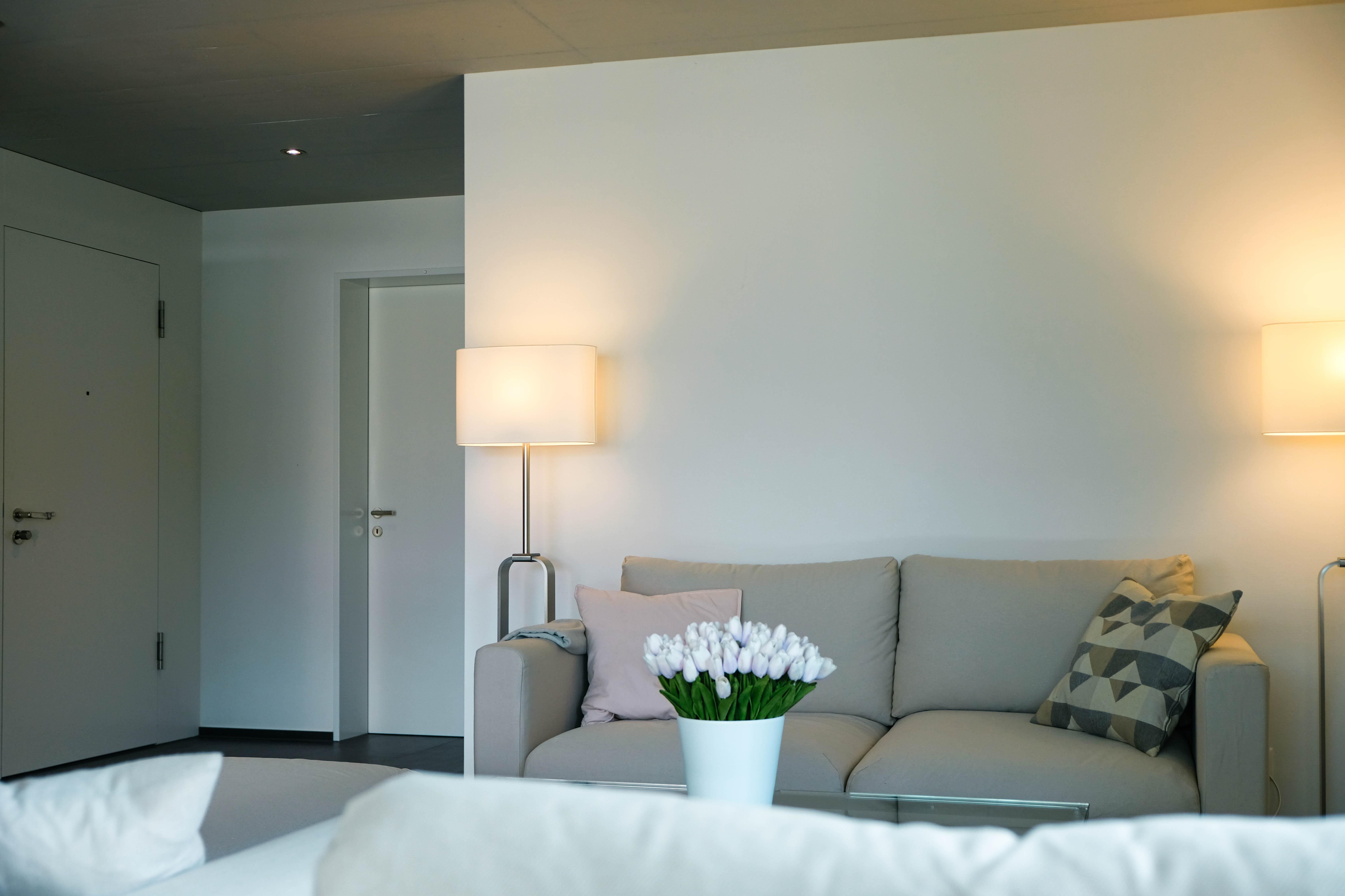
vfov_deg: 35.1
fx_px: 1420
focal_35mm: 38
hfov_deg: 50.7
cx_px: 672
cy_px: 448
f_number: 3.2
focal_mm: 25.4
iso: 200
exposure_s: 1/125
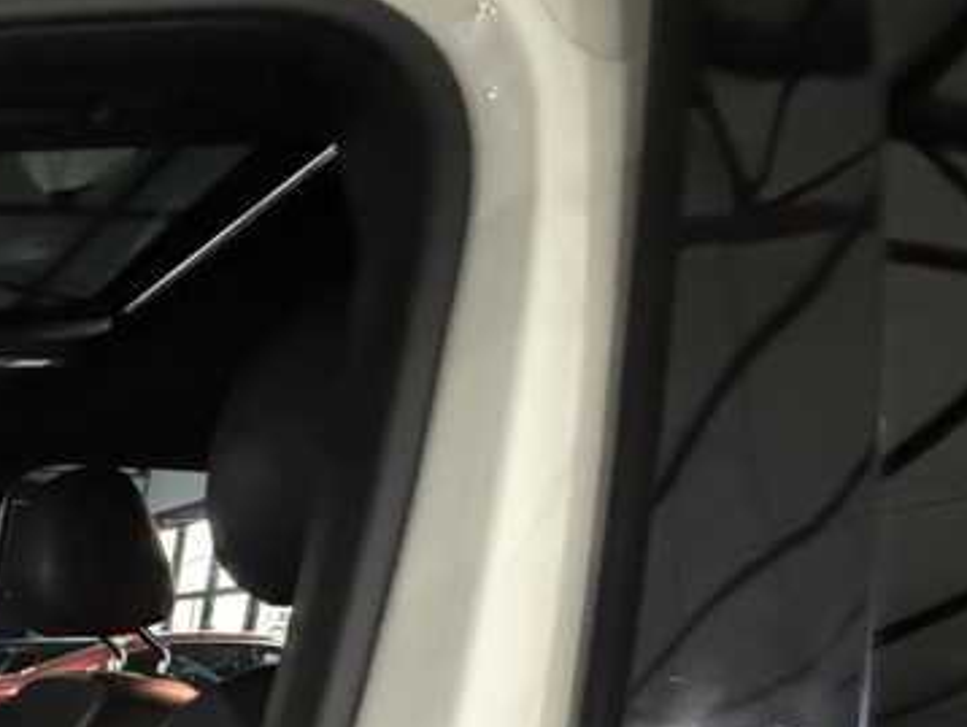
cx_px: -346
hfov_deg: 32.4
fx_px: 1118
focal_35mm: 40
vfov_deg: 27.8
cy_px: 1016
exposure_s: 1/25
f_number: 2.2
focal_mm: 2.22
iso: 1250
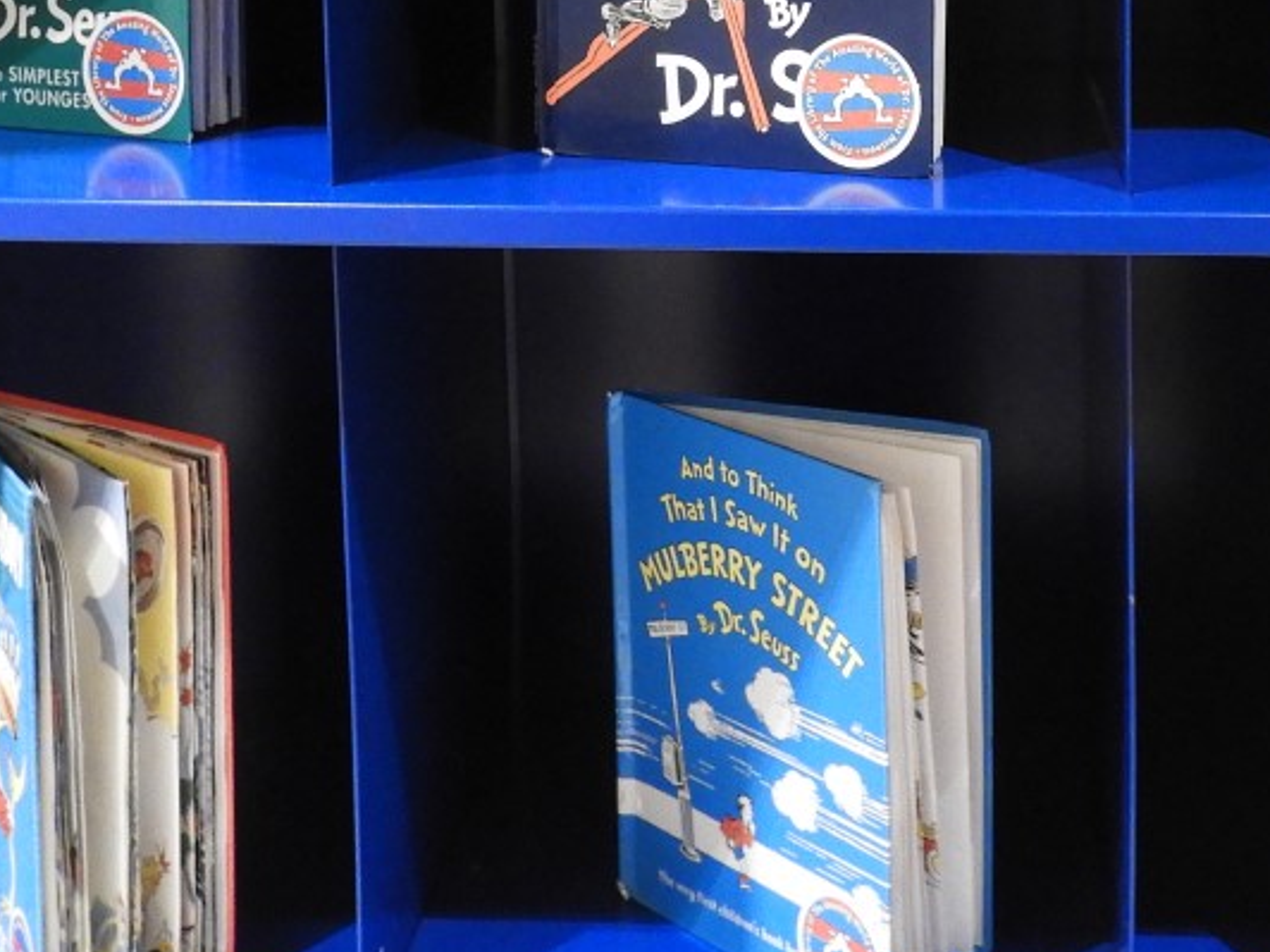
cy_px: -60
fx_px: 2385
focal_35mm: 65
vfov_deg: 21.6
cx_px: 847
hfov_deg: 29.6
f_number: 3.3
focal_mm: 4.3
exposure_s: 1/8
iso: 560
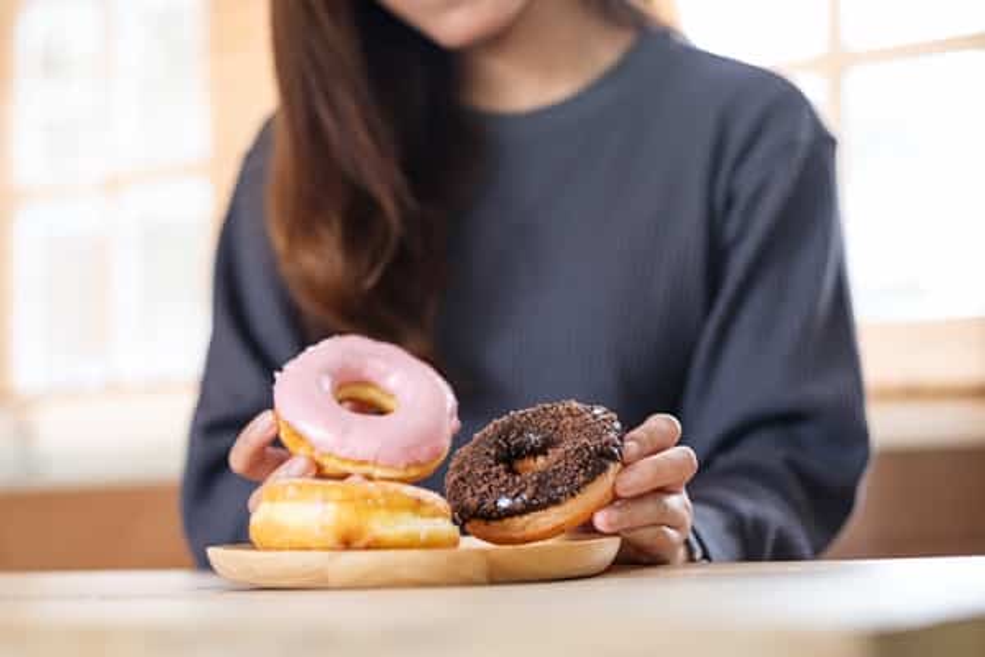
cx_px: 492
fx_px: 2298
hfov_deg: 24.2
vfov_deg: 16.3
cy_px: 328
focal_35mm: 84
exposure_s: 1/80
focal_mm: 56
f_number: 2
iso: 250
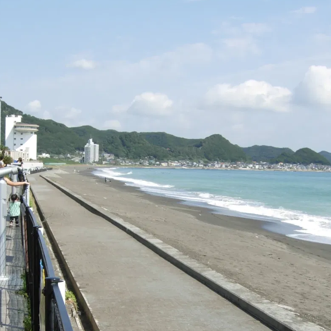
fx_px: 703
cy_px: 241
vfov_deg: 26.2
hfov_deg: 26.5
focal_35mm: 65
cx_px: 156
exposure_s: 1/395
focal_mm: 7.5
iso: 50
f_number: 4.8
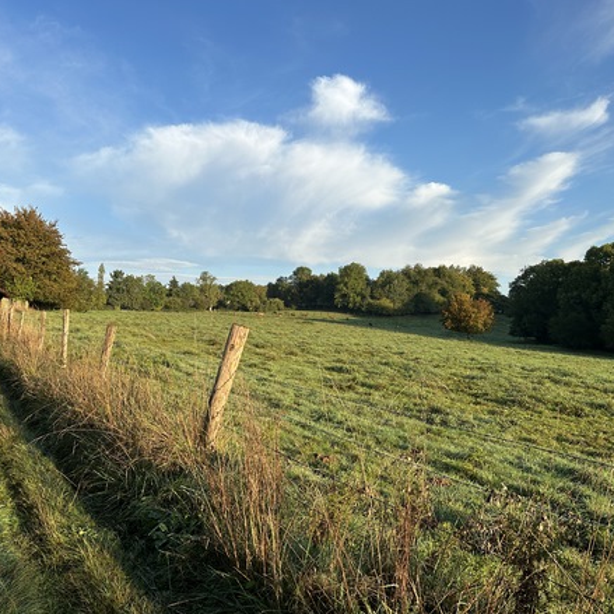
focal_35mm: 29
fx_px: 582
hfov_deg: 55.0
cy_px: 312
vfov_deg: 55.6
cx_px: 231
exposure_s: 1/2469
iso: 80
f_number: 1.78
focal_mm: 6.86
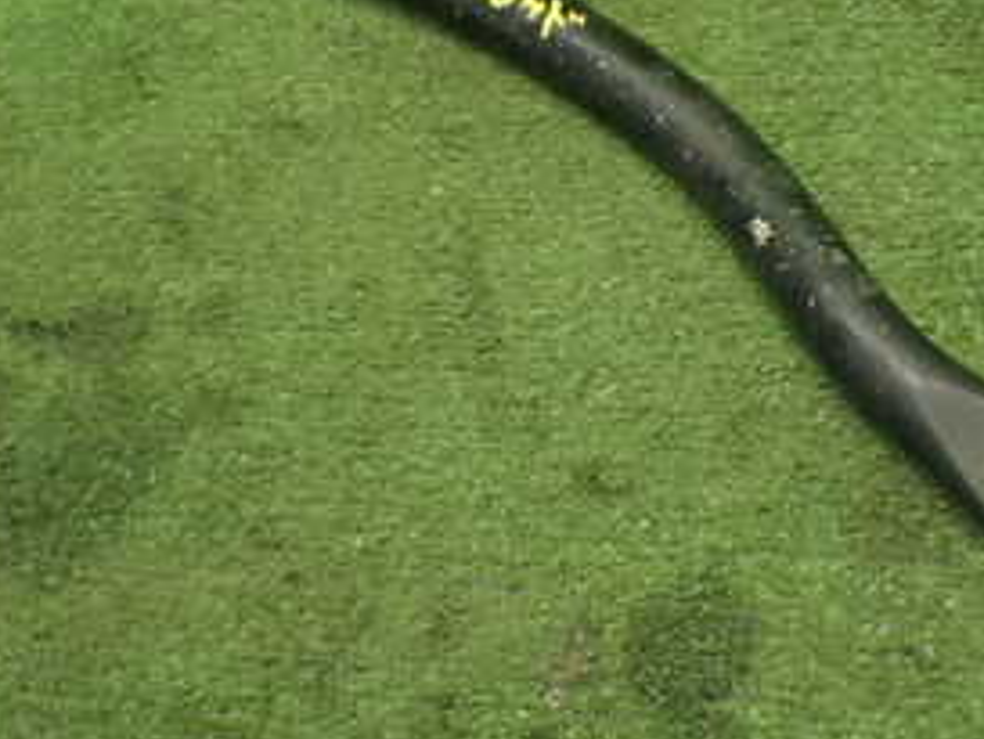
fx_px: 1877
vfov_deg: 22.0
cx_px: 573
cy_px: 166
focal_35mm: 66
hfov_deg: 29.3
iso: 800
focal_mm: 5.4
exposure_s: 1/125
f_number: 2.3
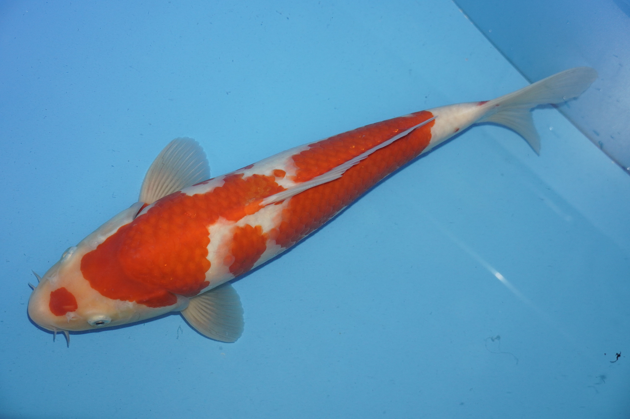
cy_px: 210
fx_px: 1102
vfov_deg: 21.5
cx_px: 315
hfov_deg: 31.9
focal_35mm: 63
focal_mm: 42
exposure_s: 1/160
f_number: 5
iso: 1000
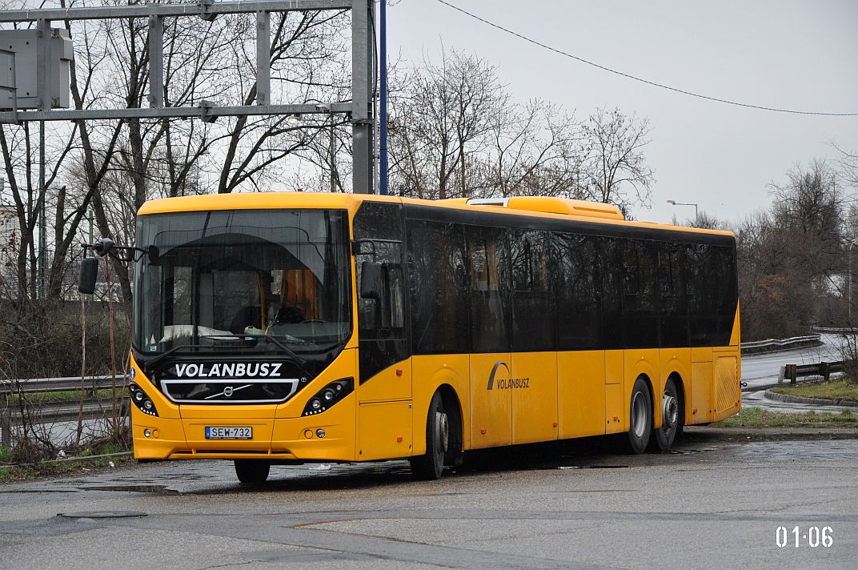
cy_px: 285
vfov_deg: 11.4
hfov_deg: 17.1
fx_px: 2856
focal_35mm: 120
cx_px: 429
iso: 800
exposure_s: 1/640
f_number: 5.3
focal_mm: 80
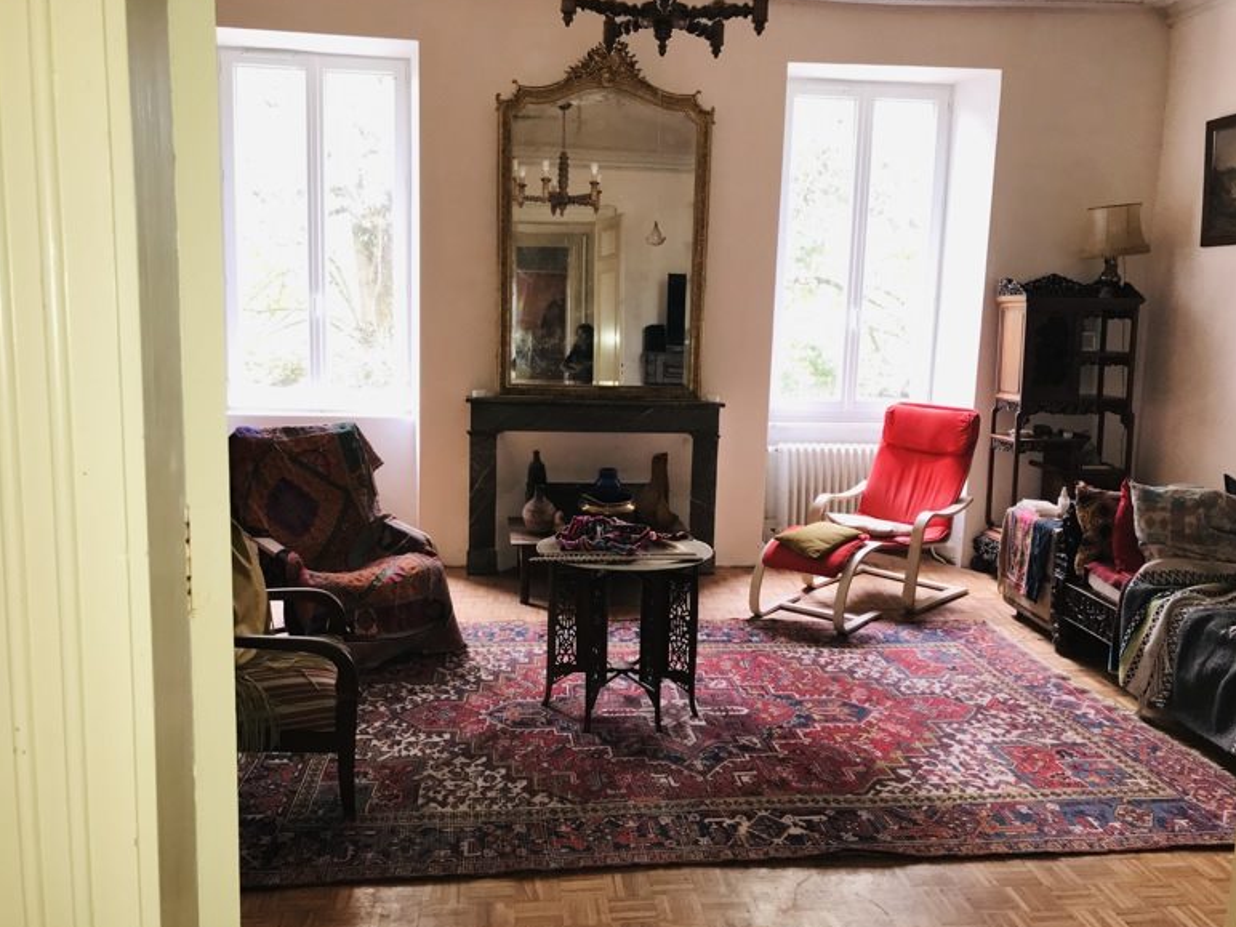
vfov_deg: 48.2
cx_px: 628
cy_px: 458
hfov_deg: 61.7
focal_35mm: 29
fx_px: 1035
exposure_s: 1/33
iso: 64
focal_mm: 3.99
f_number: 1.8
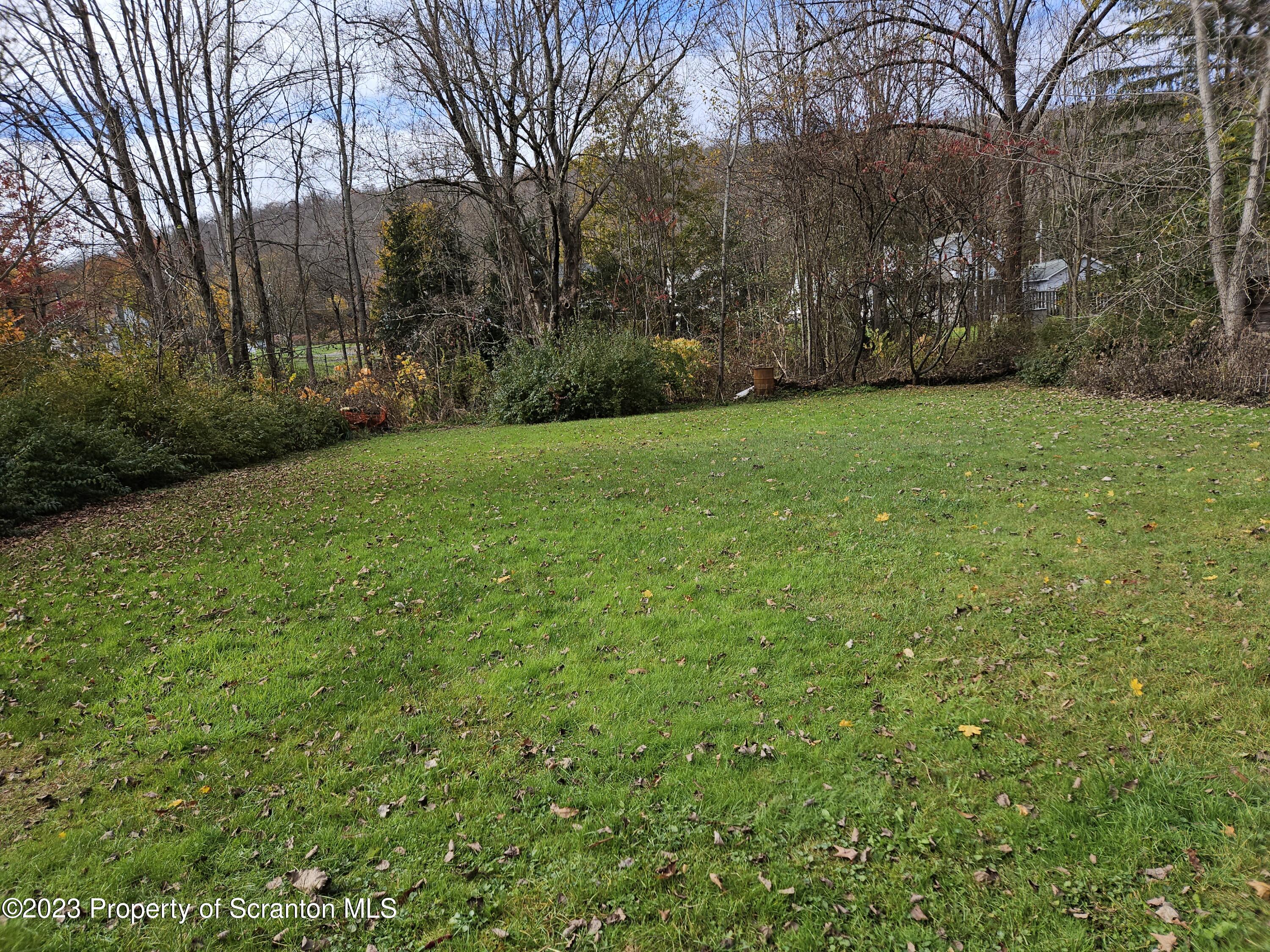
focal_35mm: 23
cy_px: 476
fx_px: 844
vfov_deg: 58.9
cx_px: 635
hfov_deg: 73.9
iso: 25
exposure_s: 1/876
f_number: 1.8
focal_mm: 5.4
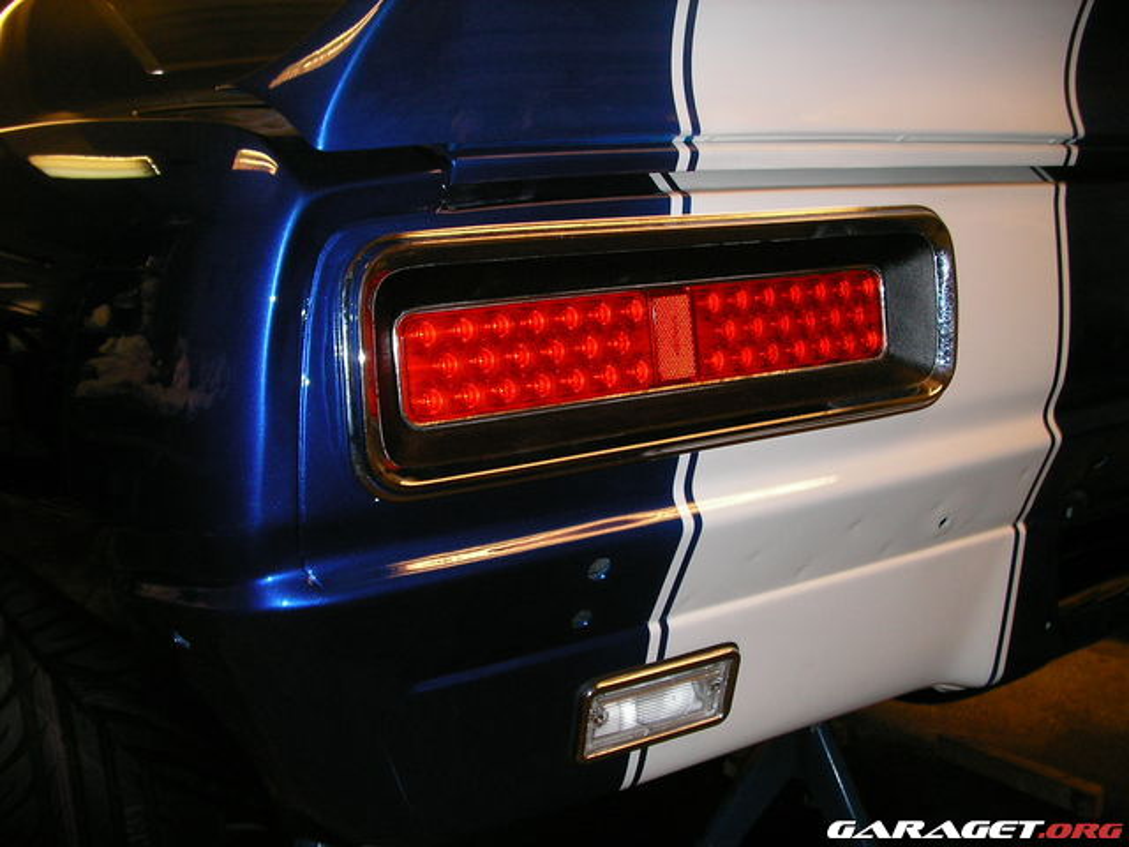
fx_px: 1239
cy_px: 424
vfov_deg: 37.7
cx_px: 564
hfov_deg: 49.0
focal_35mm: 38
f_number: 3.5
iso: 100
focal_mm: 6.3
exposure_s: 1/40
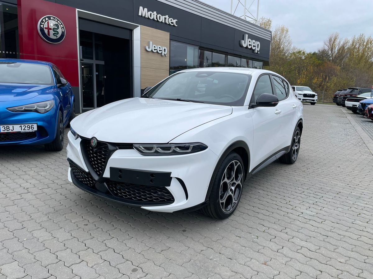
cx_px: 186
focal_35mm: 26
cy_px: 140
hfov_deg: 67.3
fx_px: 280
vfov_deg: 53.1
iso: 32
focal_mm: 4.2
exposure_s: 1/1171
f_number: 1.6
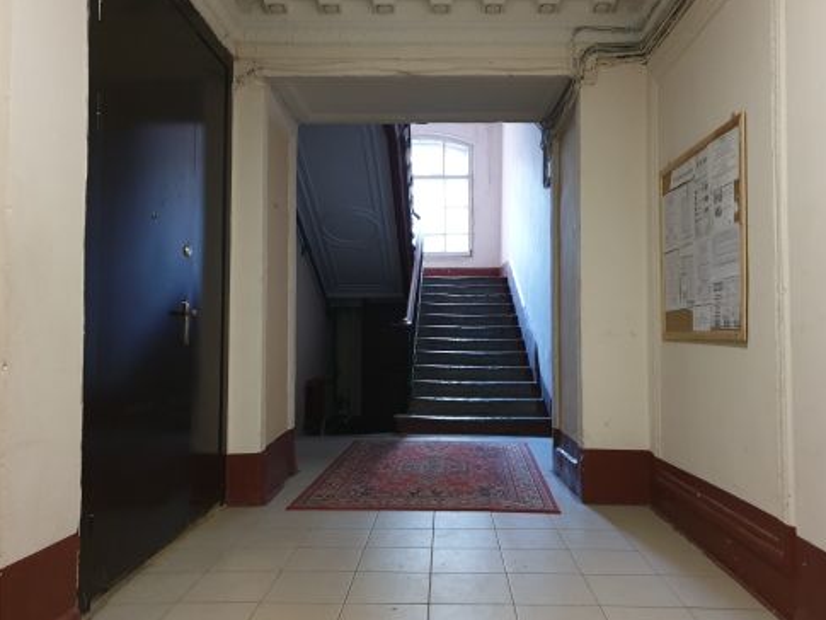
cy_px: 315
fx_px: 644
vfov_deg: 51.4
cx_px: 427
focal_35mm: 27
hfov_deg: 65.3
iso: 250
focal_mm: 4.3
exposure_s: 1/20
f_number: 1.5
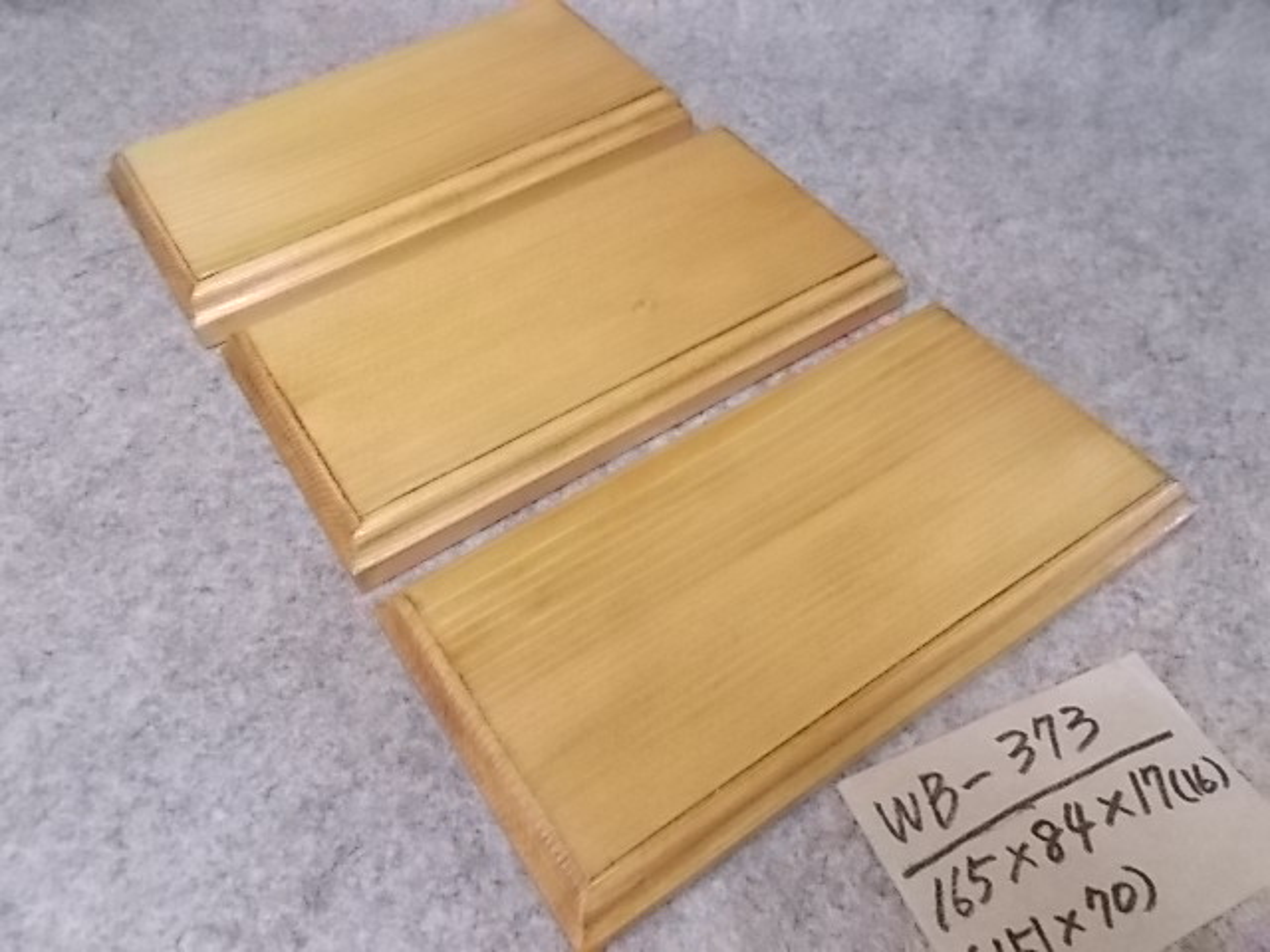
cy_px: 476
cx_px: 635
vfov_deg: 53.1
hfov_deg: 67.3
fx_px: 954
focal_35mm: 26
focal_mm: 4.6
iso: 500
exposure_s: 1/125
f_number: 3.2
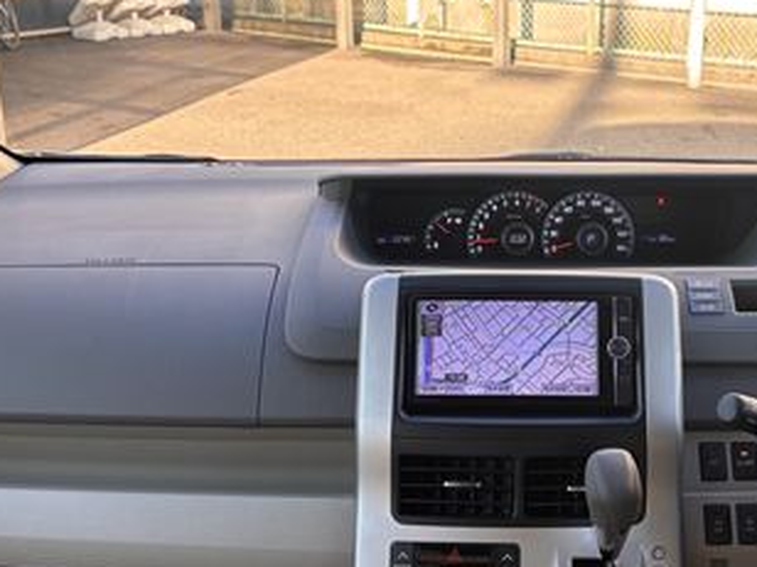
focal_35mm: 54
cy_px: 218
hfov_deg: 35.0
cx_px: 538
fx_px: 1181
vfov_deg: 27.0
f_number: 1.6
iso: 80
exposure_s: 1/136
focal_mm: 5.96
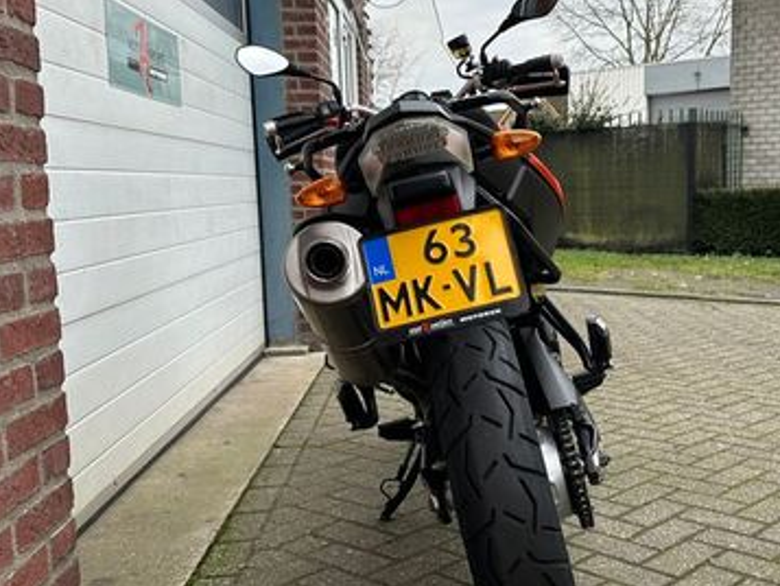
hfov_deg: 43.4
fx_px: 969
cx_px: 503
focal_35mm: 43
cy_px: 310
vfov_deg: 33.6
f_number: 1.78
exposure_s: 1/604
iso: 80
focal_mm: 6.86
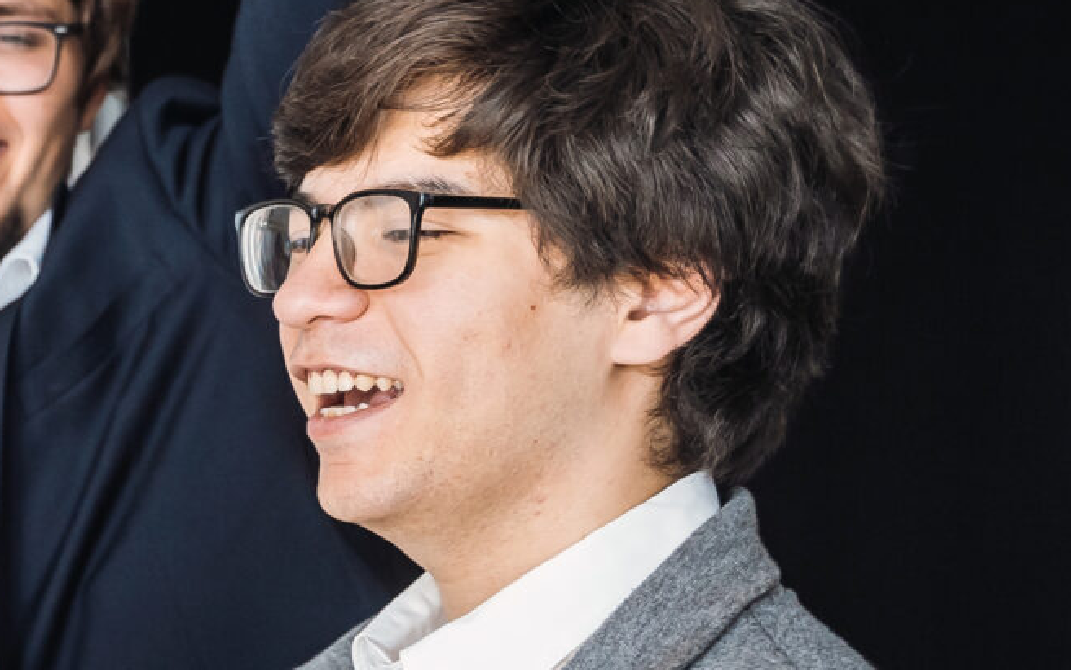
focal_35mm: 143
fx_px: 4175
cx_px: -973
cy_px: 601
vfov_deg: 9.1
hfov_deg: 13.0
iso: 250
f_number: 4
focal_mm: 36
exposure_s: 1/100
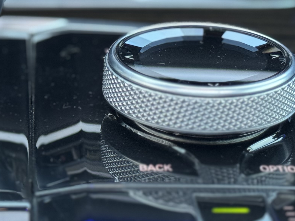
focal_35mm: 124
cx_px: 87
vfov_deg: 11.9
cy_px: 56
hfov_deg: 15.8
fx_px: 1057
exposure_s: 1/41
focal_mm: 6.76
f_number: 1.78
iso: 250
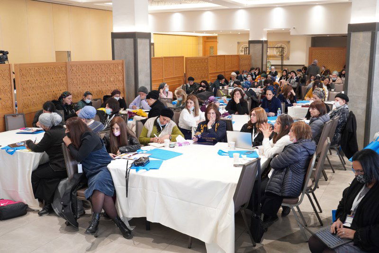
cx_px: 190
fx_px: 421
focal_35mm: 40
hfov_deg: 48.5
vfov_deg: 33.4
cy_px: 126
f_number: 4.5
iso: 3200
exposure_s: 1/200
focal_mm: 40
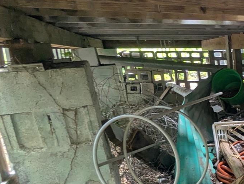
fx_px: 339
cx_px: 329
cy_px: 146
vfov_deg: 29.7
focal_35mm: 48
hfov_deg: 30.1
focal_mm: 2.35
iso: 159
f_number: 2.2
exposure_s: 1/56
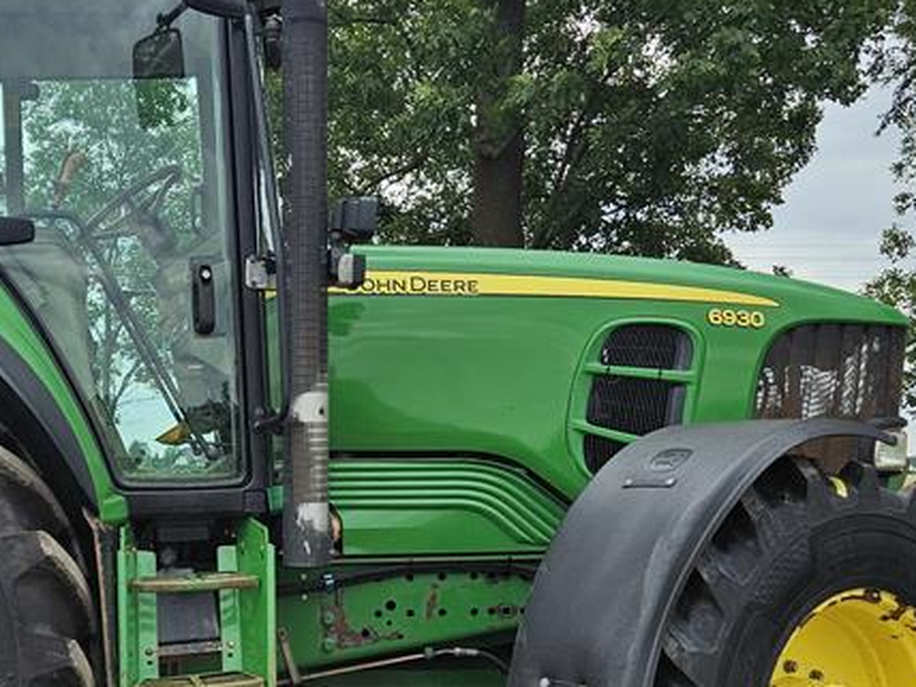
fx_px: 1455
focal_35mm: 55
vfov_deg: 26.1
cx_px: 225
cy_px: 537
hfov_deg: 34.2
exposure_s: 1/1468
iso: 32
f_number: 1.8
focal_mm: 5.4
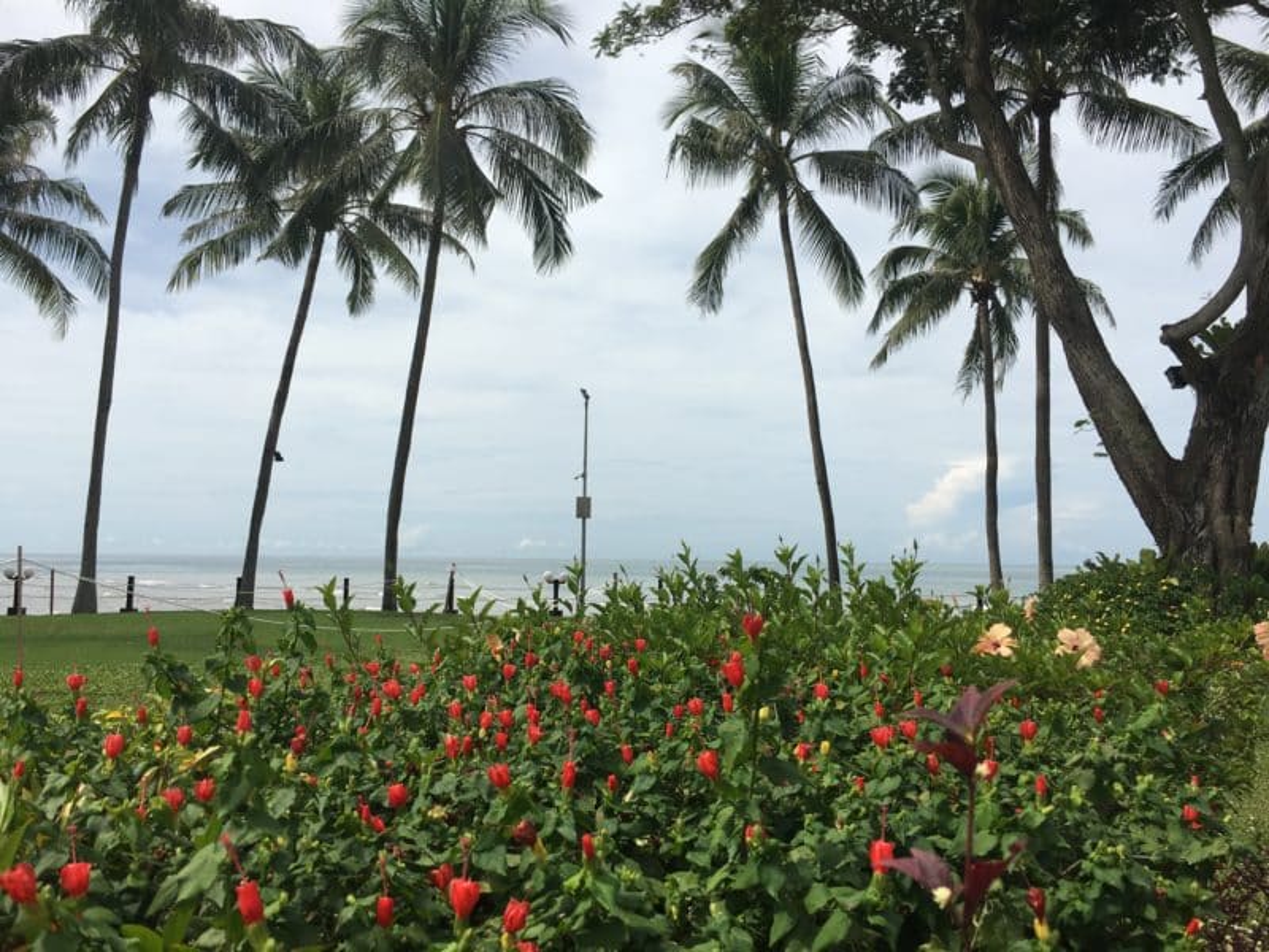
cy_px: 476
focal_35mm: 29
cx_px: 634
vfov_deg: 48.2
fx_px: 1063
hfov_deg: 61.7
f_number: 2.2
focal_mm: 4.15
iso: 25
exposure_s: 1/2404
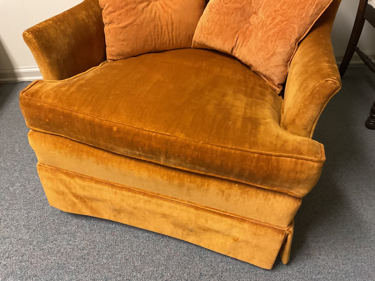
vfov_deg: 48.2
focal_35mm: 29
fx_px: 314
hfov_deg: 61.7
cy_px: 140
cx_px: 188
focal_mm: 3
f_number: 1.8
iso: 250
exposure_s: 1/40
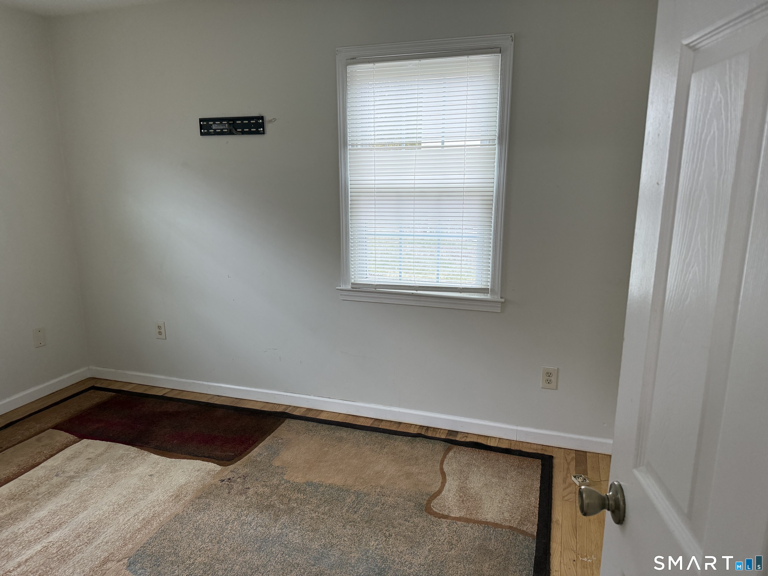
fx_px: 532
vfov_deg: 56.8
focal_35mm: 24
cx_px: 384
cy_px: 288
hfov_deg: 71.6
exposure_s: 1/120
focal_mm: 6.76
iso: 250
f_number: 1.78
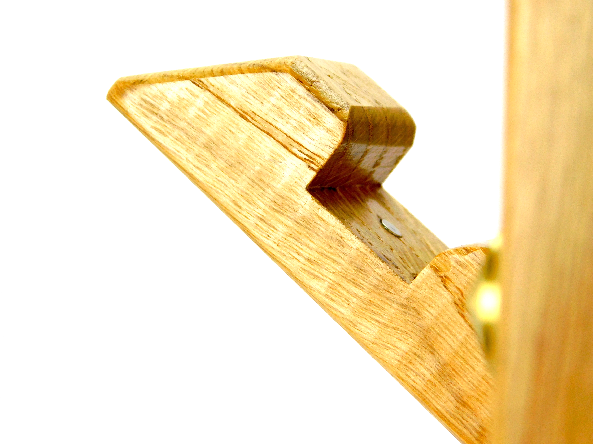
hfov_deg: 24.4
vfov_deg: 18.4
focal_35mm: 80
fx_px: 1370
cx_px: 296
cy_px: 222
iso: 125
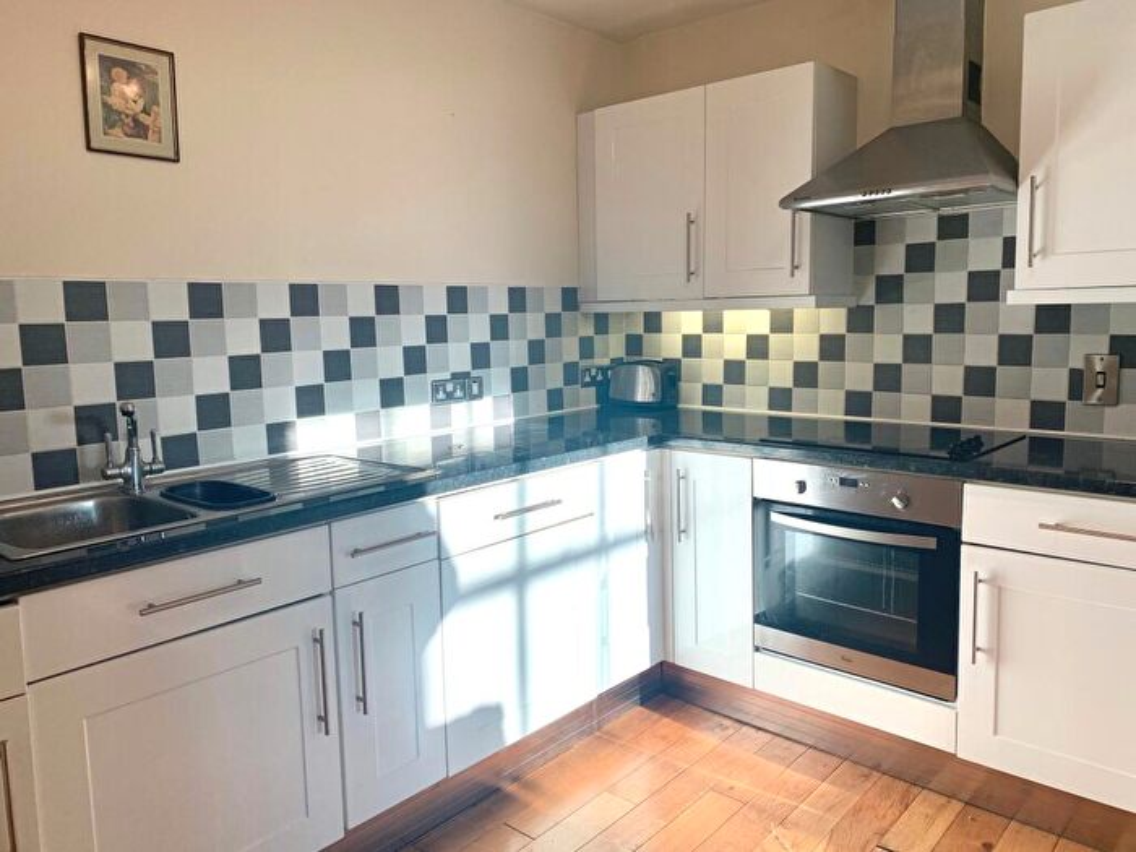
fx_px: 853
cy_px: 426
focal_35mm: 26
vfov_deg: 53.1
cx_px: 568
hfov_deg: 67.3
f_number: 1.8
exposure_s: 1/206
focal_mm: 4.25
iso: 25
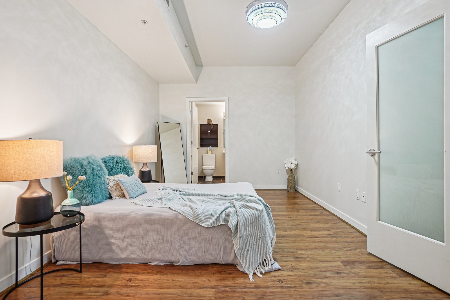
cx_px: 225
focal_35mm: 18
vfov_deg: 67.4
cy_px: 150
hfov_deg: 90.0
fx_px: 225
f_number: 8
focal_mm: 12
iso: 400
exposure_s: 1/6
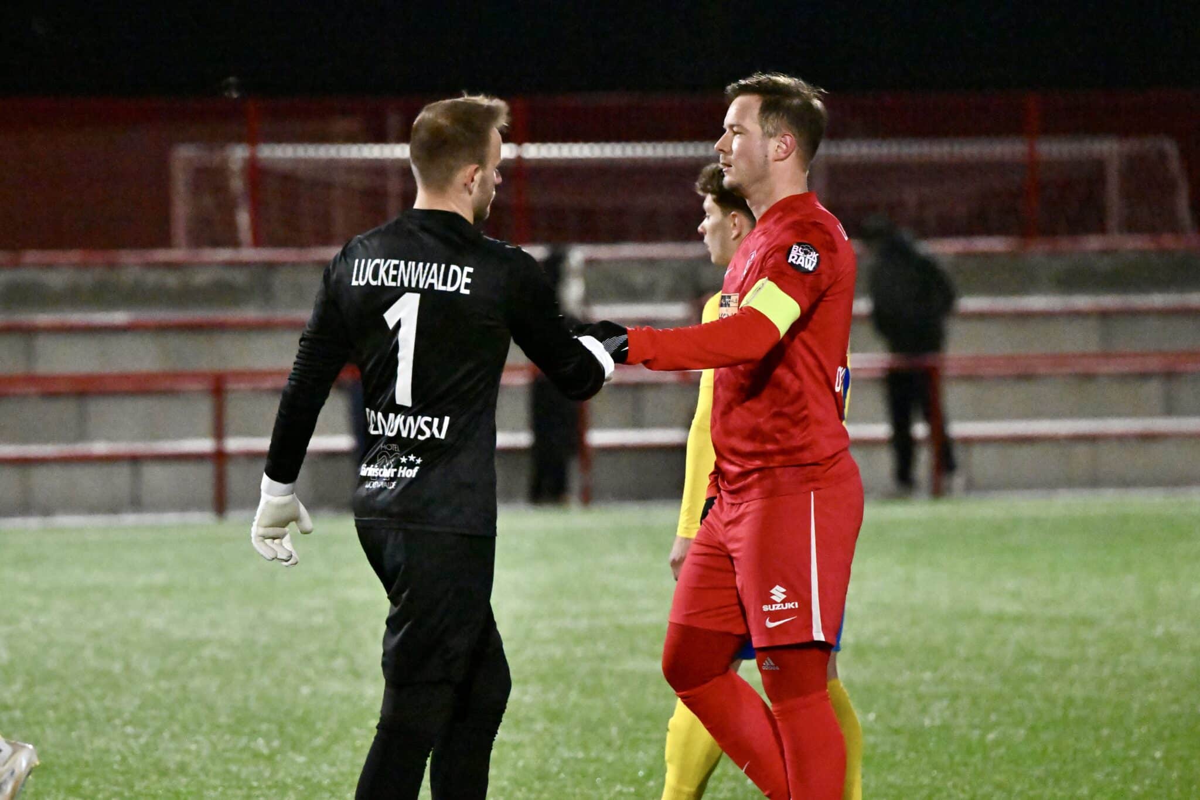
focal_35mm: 200
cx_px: 600
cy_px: 400
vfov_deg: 6.9
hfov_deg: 10.3
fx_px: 6666
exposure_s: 1/1250
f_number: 3.5
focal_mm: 200
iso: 10000
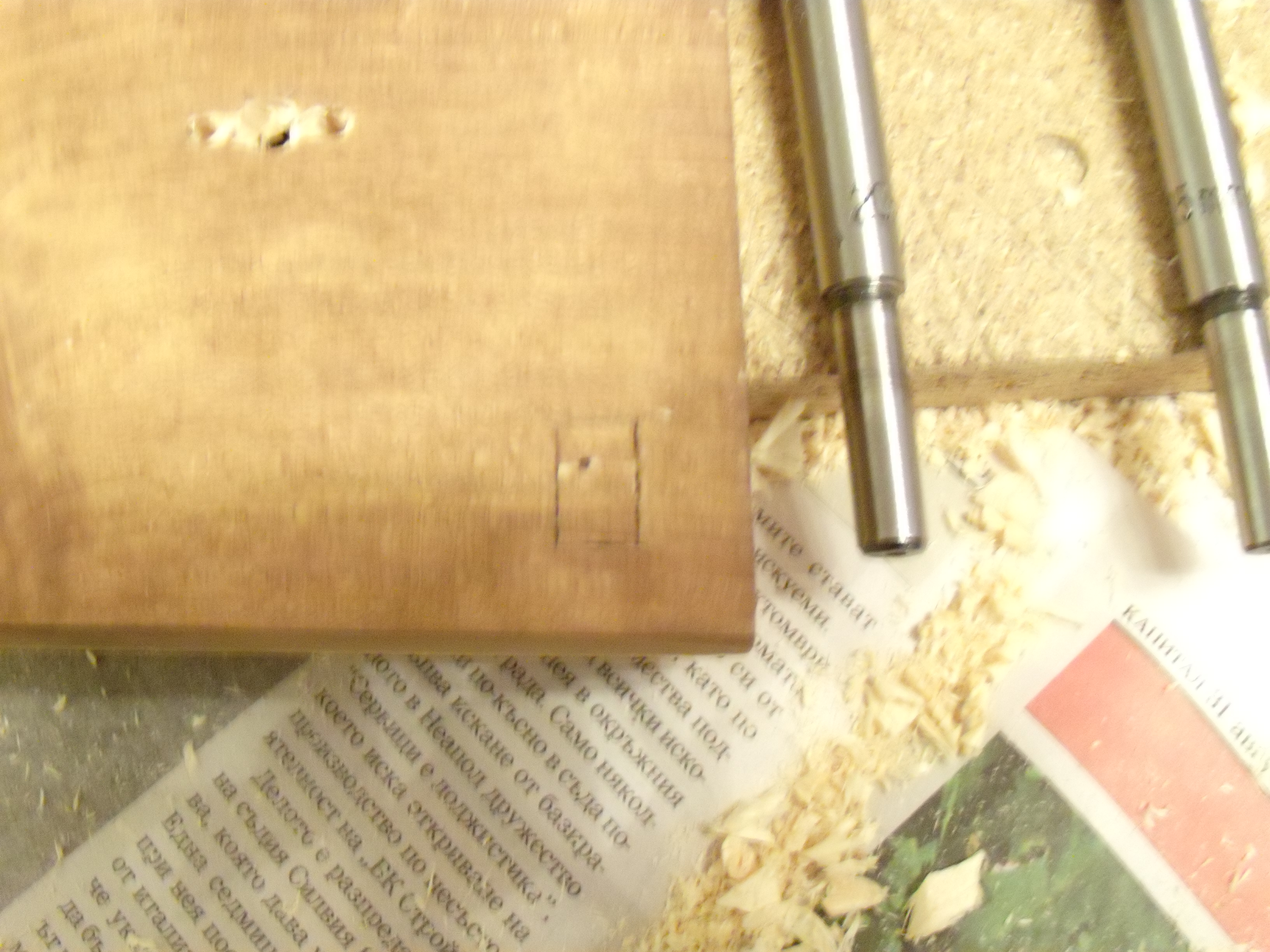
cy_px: 476
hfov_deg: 51.4
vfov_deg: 39.7
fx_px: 1321
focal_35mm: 36
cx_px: 635
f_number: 3.6
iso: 800
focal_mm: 6.4
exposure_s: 1/5
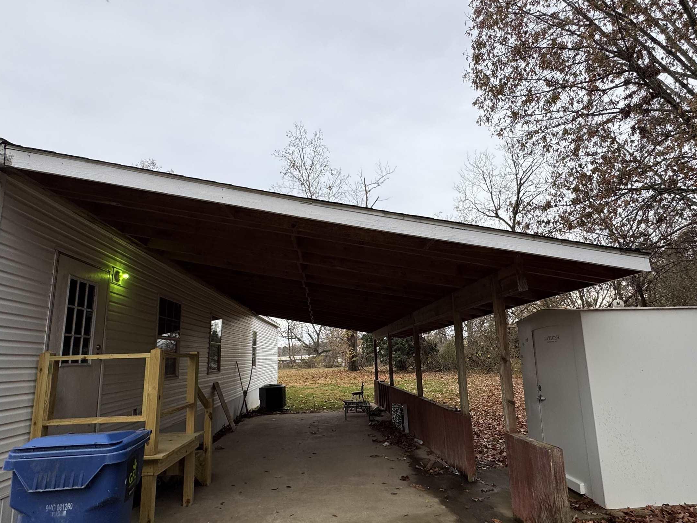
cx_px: 360
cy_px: 279
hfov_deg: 81.7
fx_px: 403
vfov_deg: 65.9
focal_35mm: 20
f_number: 2.2
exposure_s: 1/232
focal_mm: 2.22
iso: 40
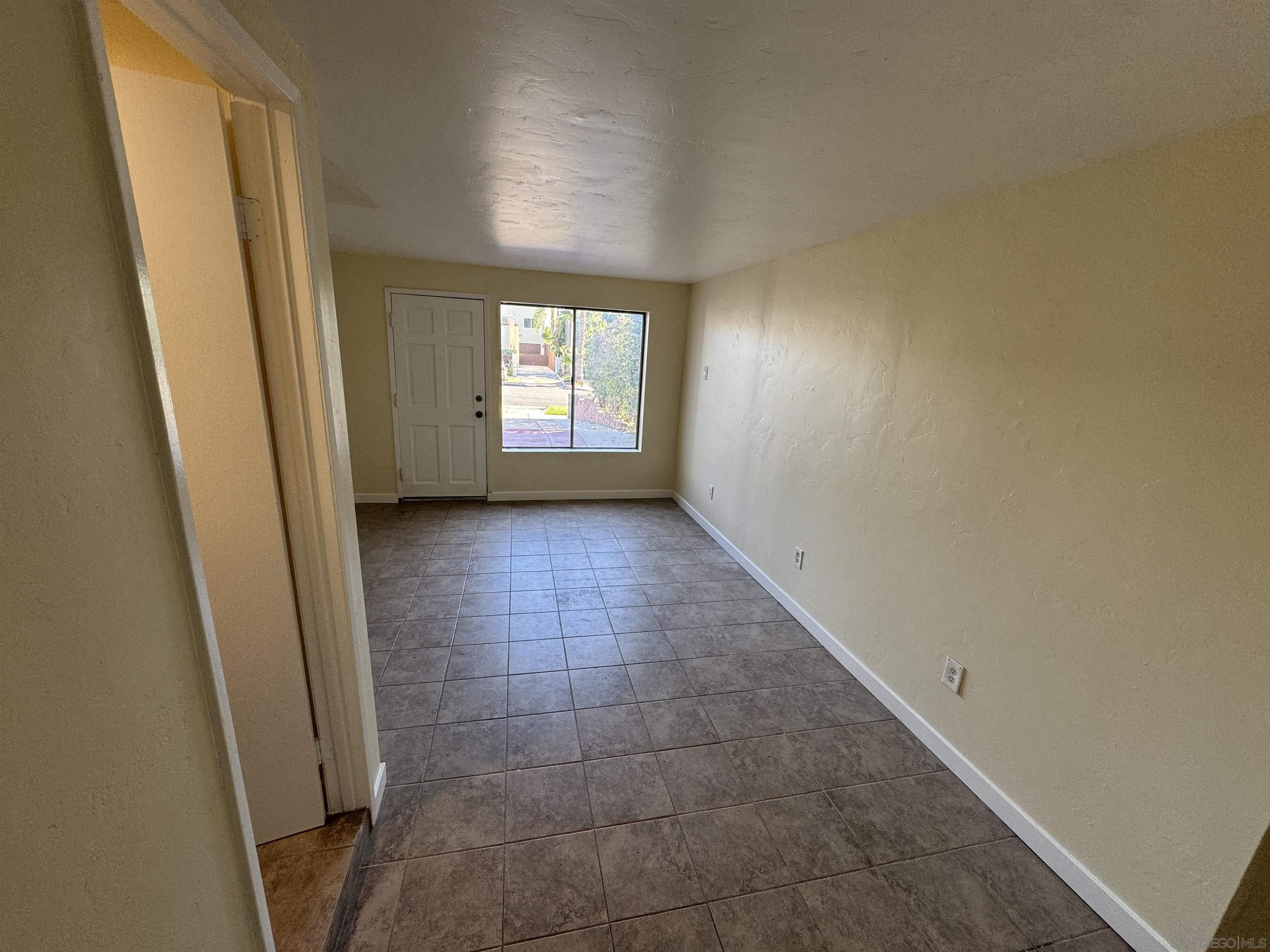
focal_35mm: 14
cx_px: 635
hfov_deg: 102.1
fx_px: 514
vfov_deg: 85.7
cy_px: 476
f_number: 2.2
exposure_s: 1/122
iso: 125
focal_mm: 2.22
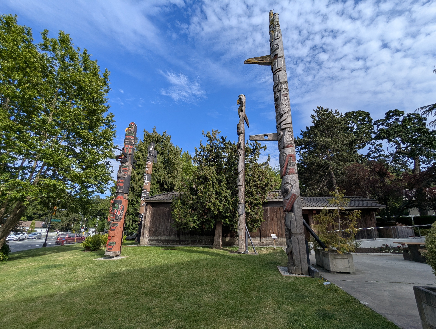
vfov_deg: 78.2
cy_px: 164
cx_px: 218
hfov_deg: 94.4
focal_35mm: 16
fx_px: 202
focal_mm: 2.35
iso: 46
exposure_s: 1/1309
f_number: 2.2
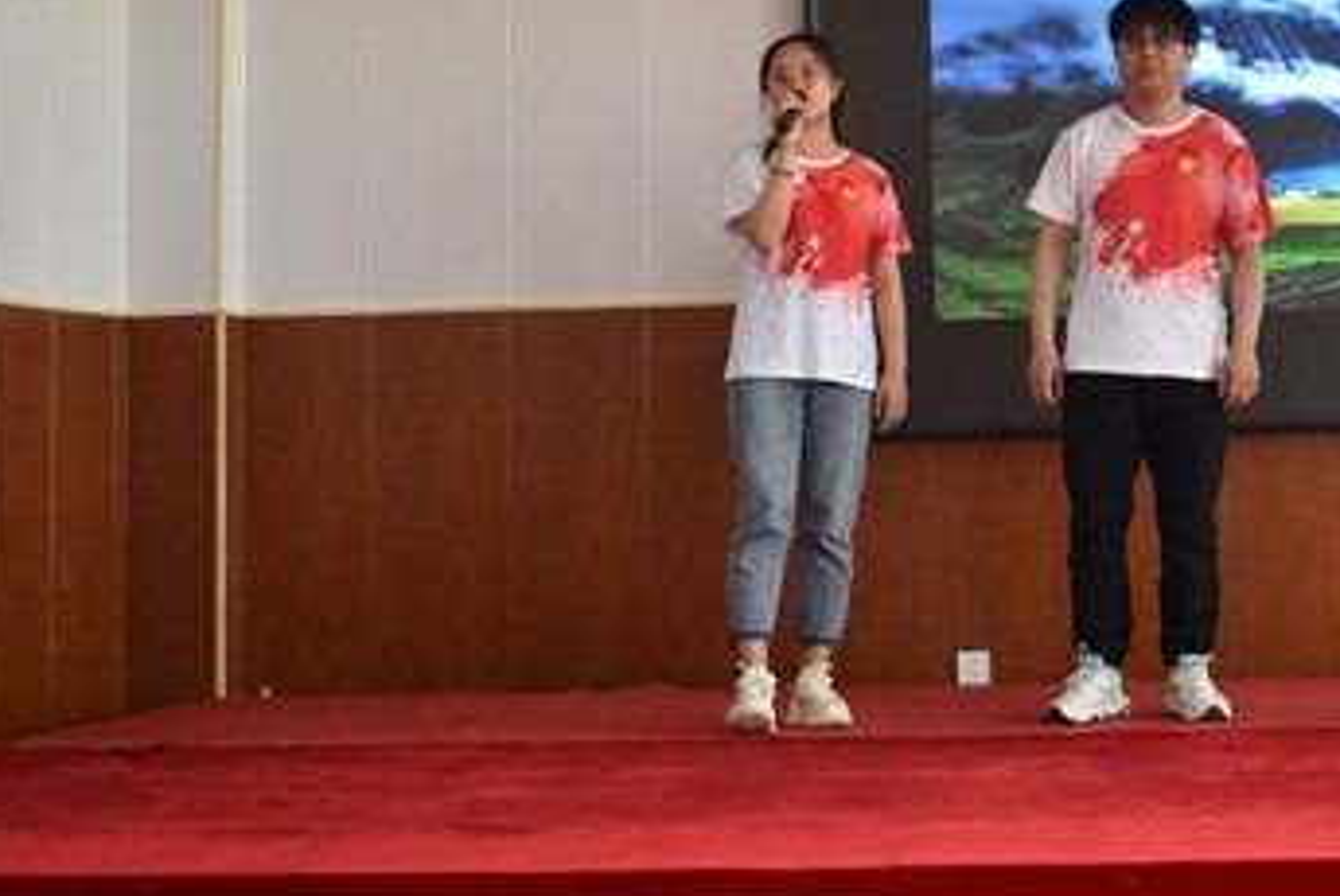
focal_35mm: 80
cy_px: 162
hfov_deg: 24.8
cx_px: 1114
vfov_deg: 16.9
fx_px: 2980
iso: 400
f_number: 4.5
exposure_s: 1/80
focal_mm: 27
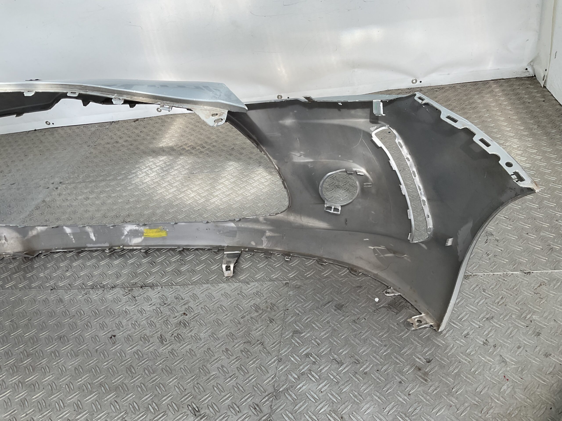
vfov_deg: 48.2
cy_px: 210
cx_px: 281
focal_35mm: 29
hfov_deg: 61.7
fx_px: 471
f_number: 1.8
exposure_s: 1/260
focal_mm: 3
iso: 16
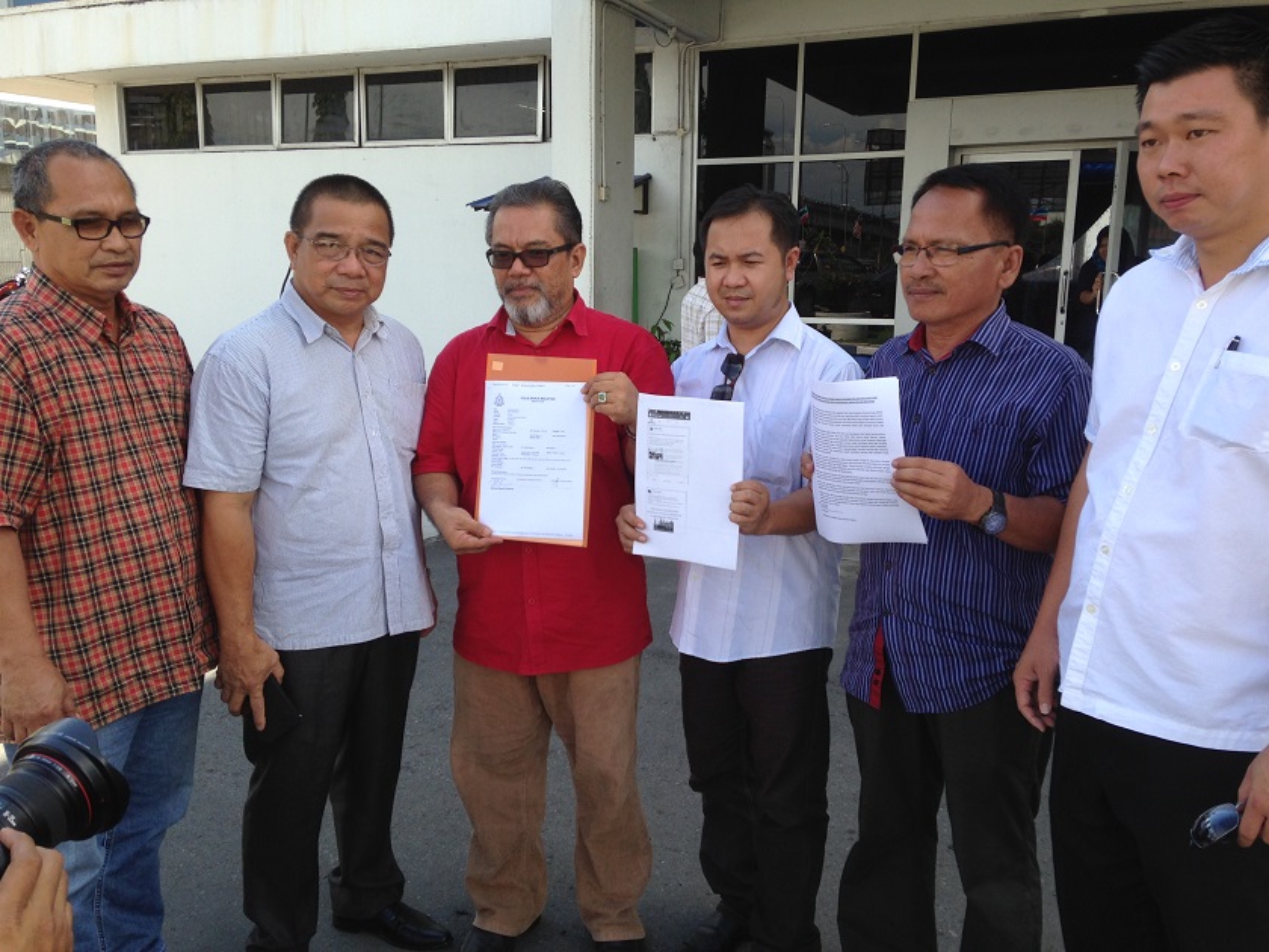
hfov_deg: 55.4
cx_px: 634
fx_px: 1210
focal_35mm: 33
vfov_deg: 42.9
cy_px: 476
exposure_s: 1/531
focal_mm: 4.12
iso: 50
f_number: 2.4
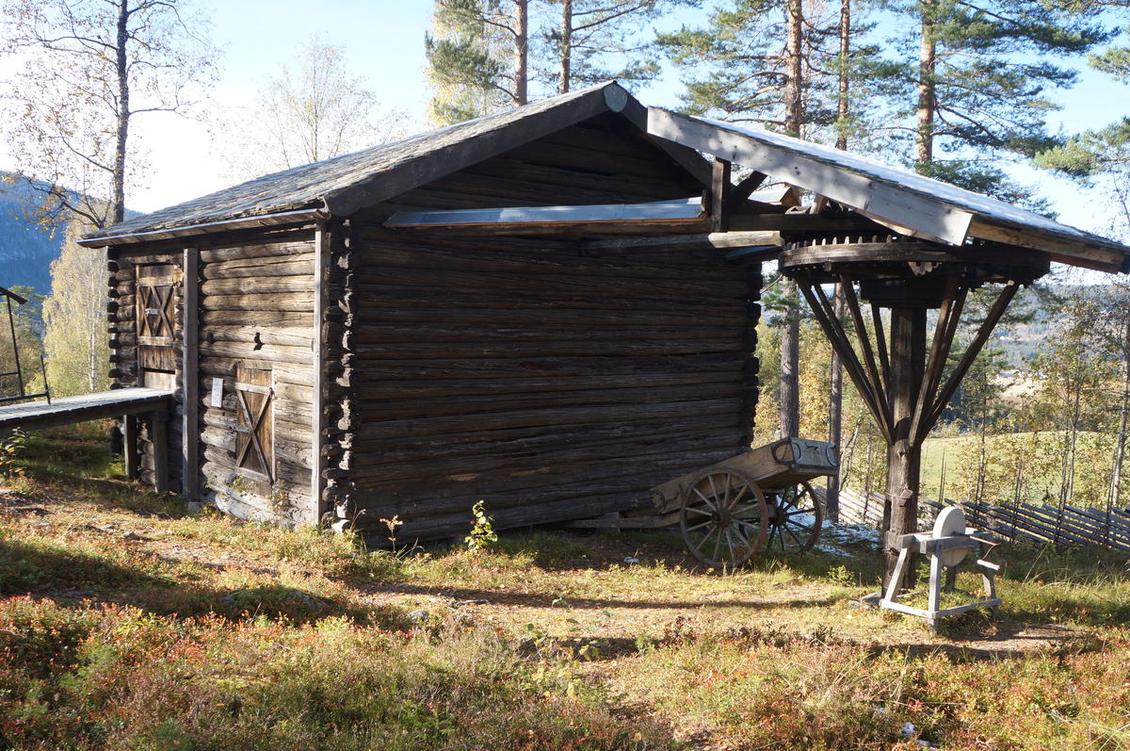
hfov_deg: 59.6
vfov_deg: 41.6
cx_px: 565
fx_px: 988
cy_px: 376
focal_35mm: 32
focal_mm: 21
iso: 200
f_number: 6.3
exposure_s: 1/160
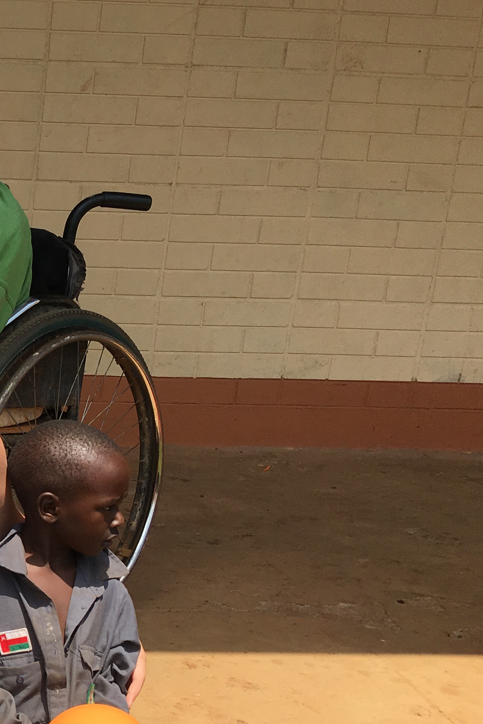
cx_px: -232
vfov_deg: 32.1
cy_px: 493
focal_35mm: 62
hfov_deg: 19.3
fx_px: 1247
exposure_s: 1/1304
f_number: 2.2
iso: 25
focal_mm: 4.15
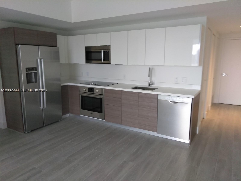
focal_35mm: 20
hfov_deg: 81.7
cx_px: 120
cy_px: 90
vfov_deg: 66.0
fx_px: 139
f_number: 2.2
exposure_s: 1/30
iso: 298
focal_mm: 3.46
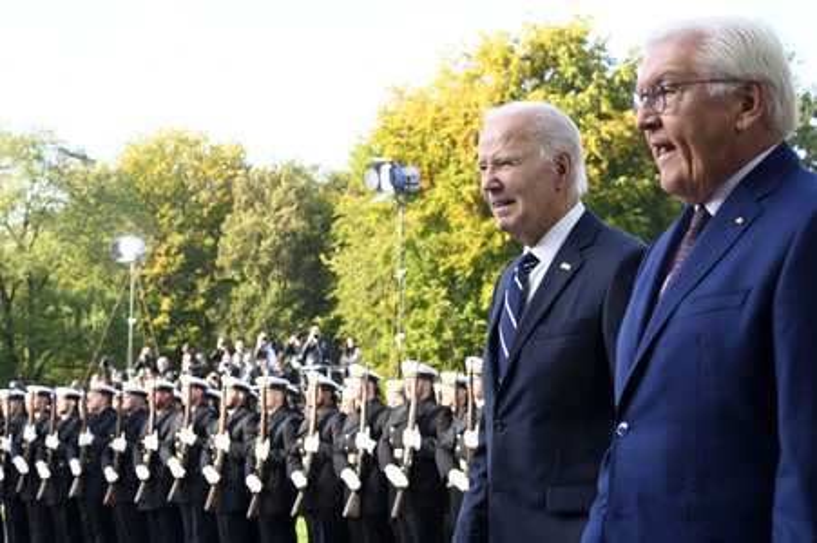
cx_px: 408
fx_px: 1860
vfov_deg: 16.6
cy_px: 272
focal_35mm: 82
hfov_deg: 24.8
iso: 1250
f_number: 11
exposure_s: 1/250
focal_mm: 82
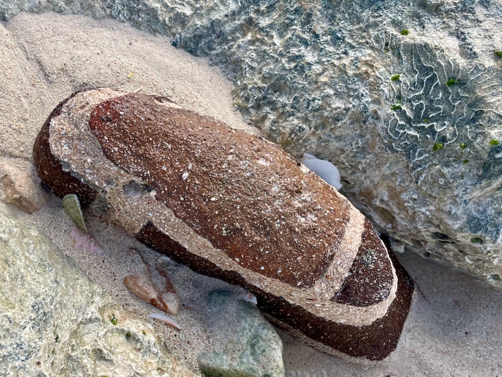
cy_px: 212
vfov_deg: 40.6
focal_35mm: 35
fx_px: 508
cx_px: 218
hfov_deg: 52.5
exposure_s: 1/1825
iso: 32
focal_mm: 4.2
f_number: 1.6
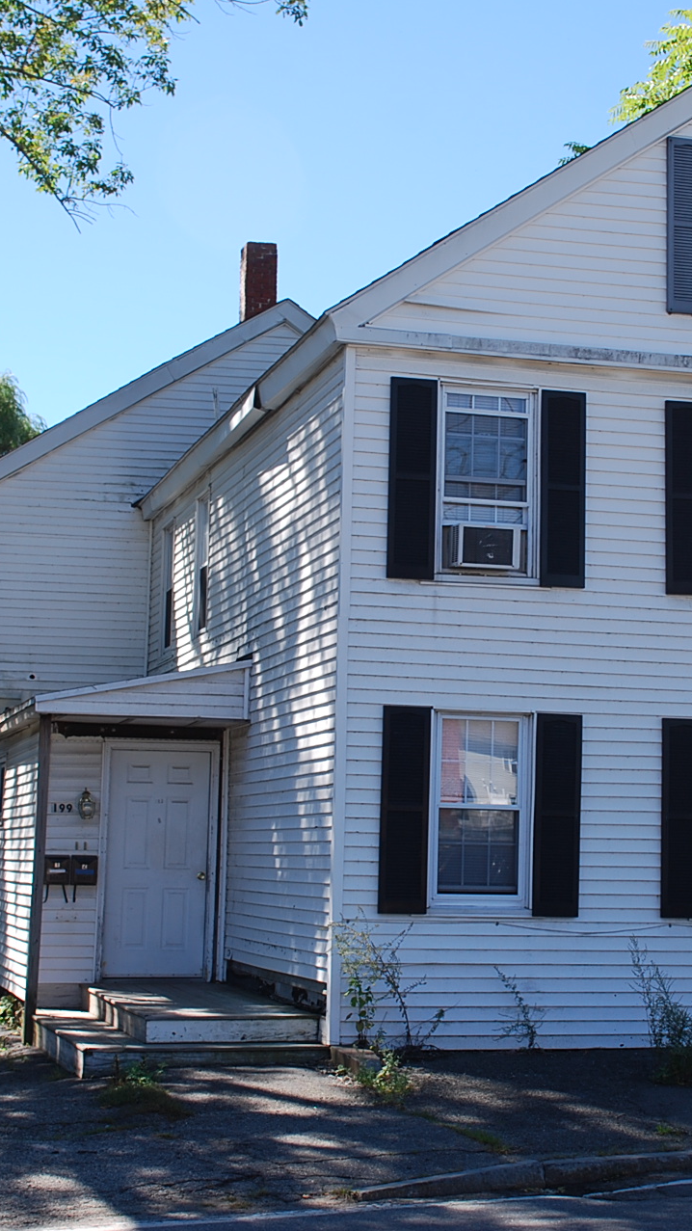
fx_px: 2023
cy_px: 614
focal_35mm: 62
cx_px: 506
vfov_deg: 33.8
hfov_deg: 19.3
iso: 100
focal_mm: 26
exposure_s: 1/160
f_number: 6.3
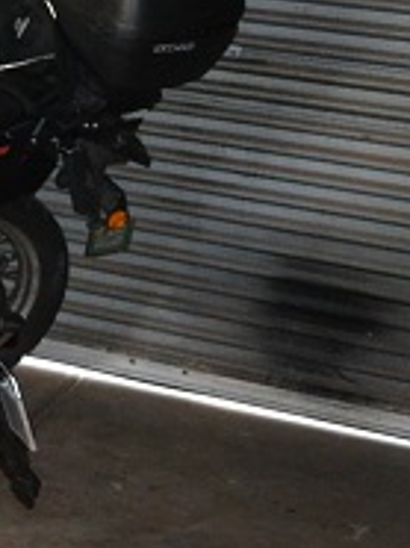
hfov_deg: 10.4
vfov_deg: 16.9
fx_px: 1836
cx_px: -675
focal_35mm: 116
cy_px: 108
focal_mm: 18
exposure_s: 1/60
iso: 1600
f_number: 3.5
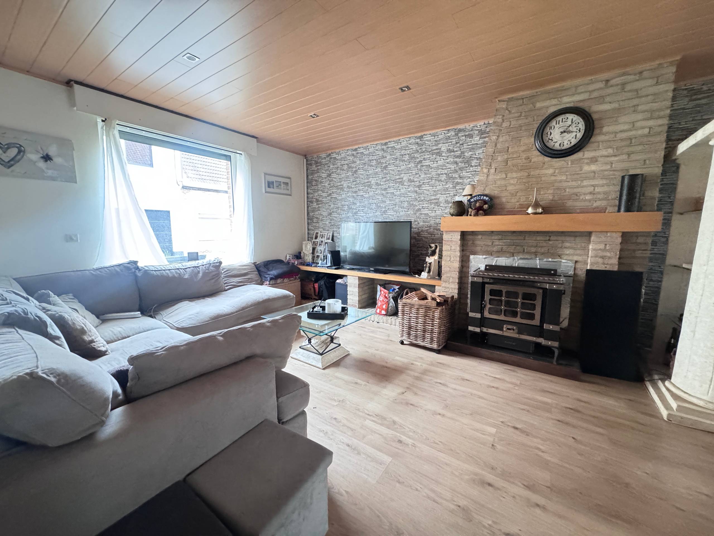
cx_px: 357
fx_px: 289
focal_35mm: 14
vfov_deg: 85.7
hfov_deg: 102.1
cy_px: 268
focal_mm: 2.22
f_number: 2.2
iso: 1000
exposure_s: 1/33
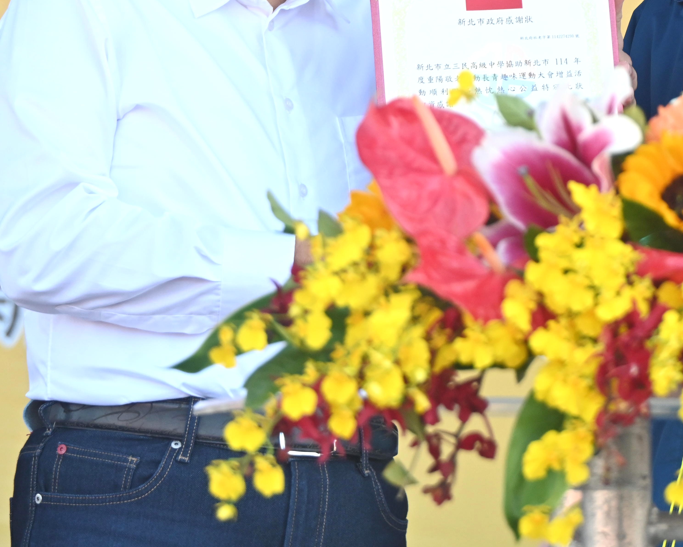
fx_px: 7904
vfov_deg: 4.0
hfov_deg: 4.9
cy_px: -38
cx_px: 507
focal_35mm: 391
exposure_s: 1/250
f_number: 7.1
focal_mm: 150
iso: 640
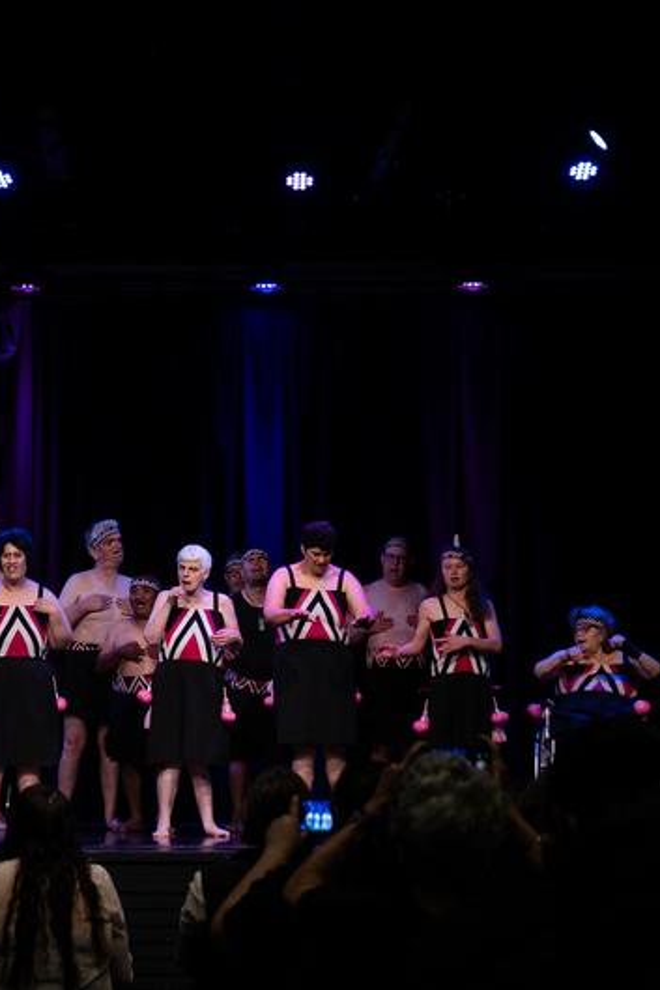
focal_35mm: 89
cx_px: 92
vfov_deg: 22.9
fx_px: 2449
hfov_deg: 15.2
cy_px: 494
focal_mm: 59
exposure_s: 1/320
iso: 1250
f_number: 4
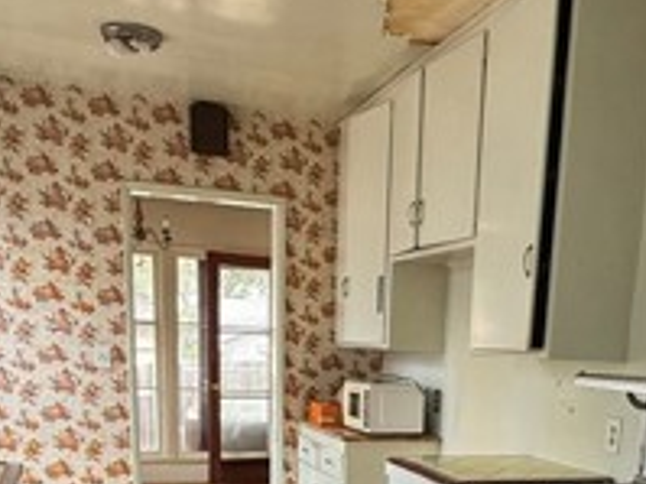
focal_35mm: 45
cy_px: 552
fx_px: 839
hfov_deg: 41.6
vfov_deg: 28.7
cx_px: 422
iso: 160
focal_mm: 2.22
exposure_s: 1/99
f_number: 2.2
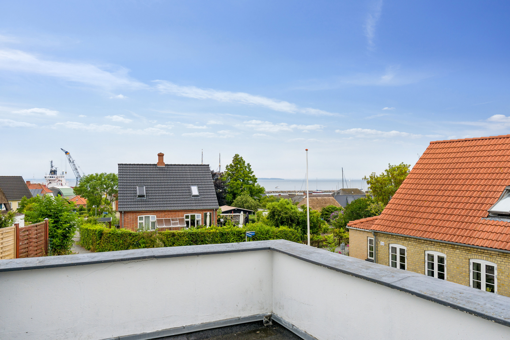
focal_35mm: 28
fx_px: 393
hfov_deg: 65.9
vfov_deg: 46.8
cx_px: 255
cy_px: 170
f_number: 8
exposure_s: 1/400
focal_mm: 18.5
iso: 200
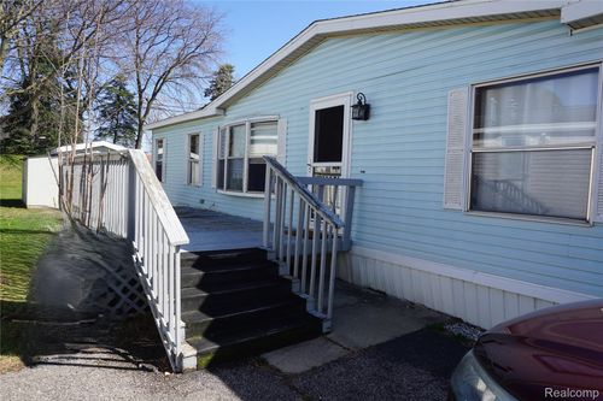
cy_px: 200
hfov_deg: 73.8
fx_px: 402
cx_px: 302
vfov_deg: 53.1
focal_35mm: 24
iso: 100
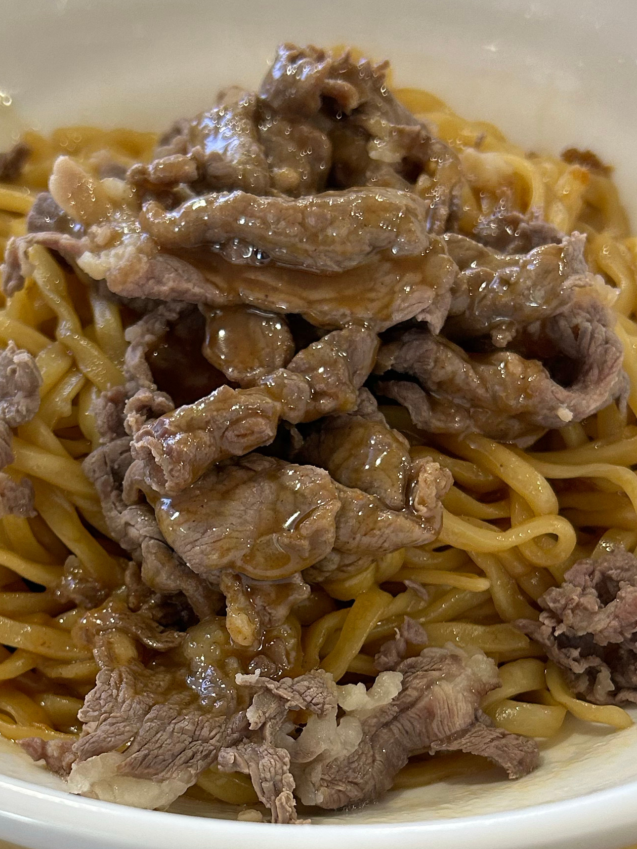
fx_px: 1497
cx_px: 192
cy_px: 641
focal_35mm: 61
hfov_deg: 23.9
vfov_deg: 31.1
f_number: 1.5
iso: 125
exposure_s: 1/100
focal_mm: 5.7
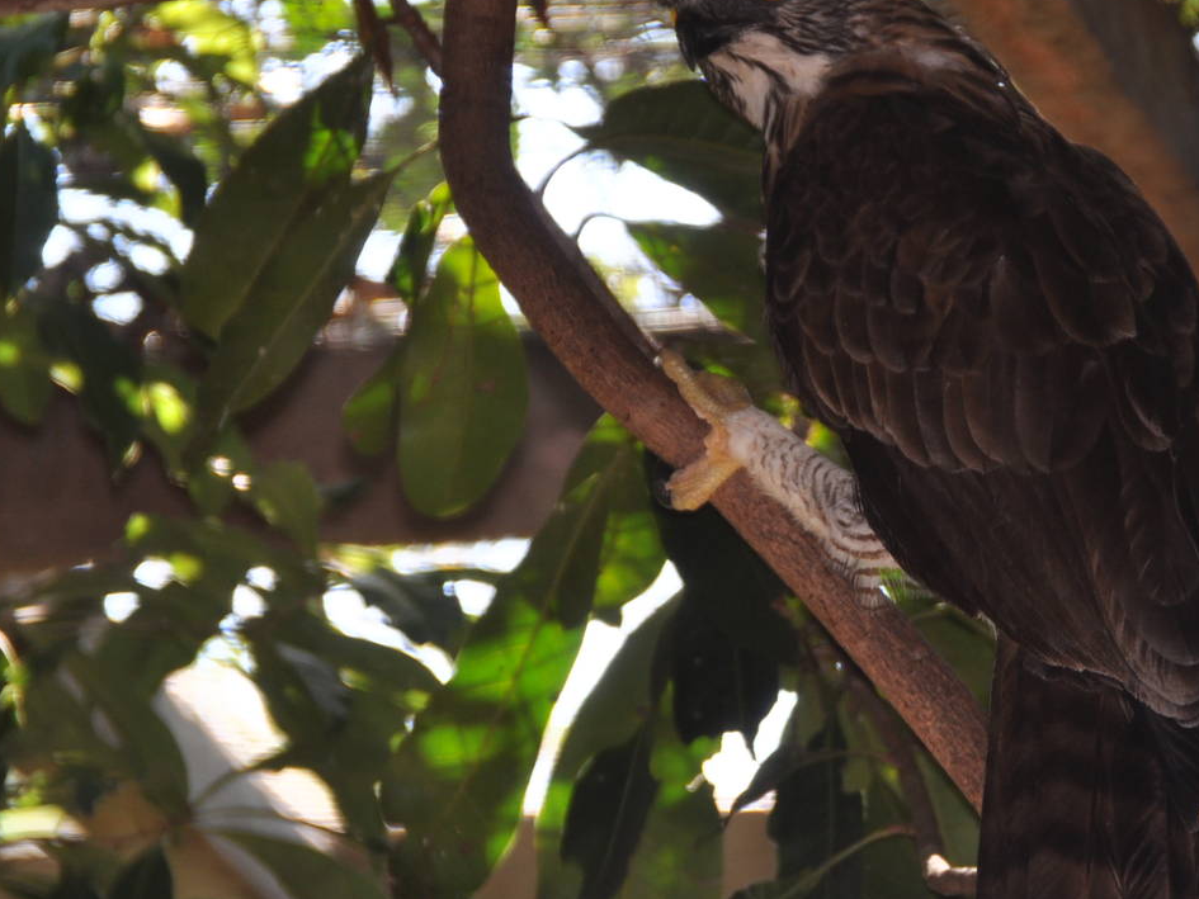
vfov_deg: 2.0
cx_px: 962
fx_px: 25358
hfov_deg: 2.7
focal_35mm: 732
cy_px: 432
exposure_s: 1/200
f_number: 5.6
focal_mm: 300
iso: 320
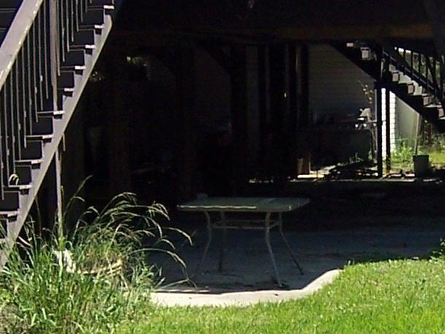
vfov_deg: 11.8
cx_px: 315
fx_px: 1607
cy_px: 294
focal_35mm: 125
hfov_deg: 15.7
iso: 80
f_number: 3.4
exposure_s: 1/750
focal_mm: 5.5
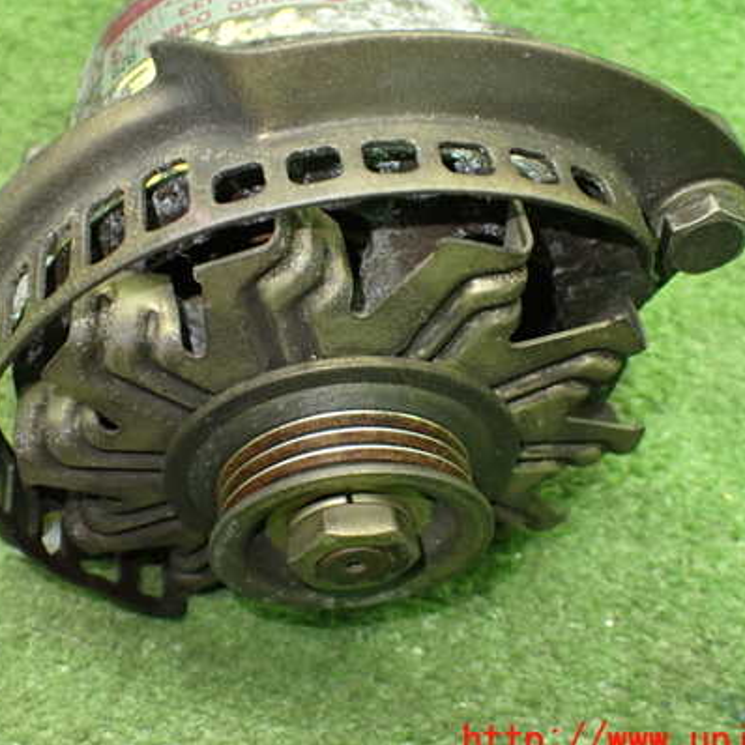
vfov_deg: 41.8
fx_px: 974
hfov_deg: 41.8
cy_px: 344
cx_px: 324
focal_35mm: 40
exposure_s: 1/50
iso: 800
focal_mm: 5.4
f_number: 2.3
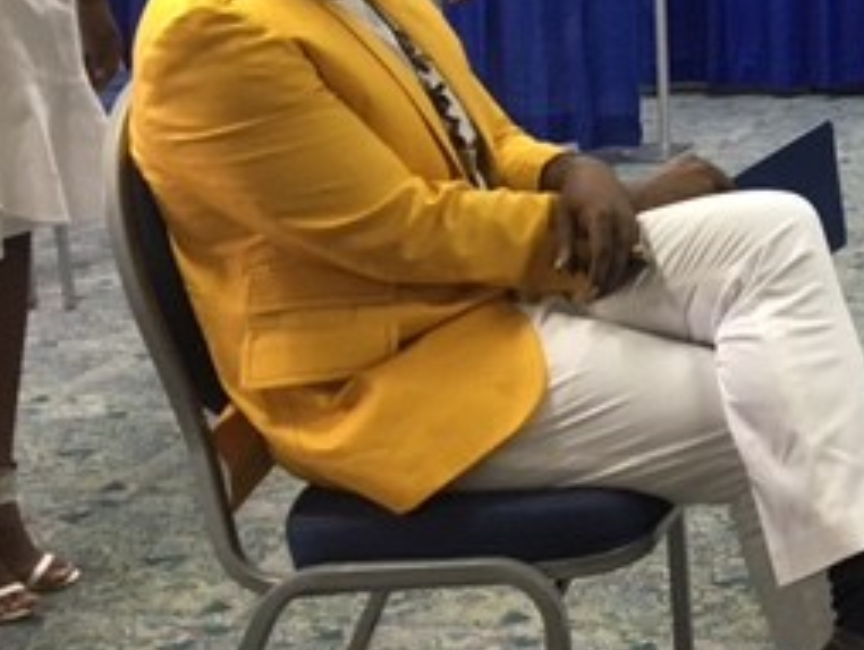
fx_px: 1824
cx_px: 1065
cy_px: -68
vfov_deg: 19.3
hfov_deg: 24.0
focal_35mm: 73
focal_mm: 4.15
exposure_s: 1/33
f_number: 2.2
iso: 160
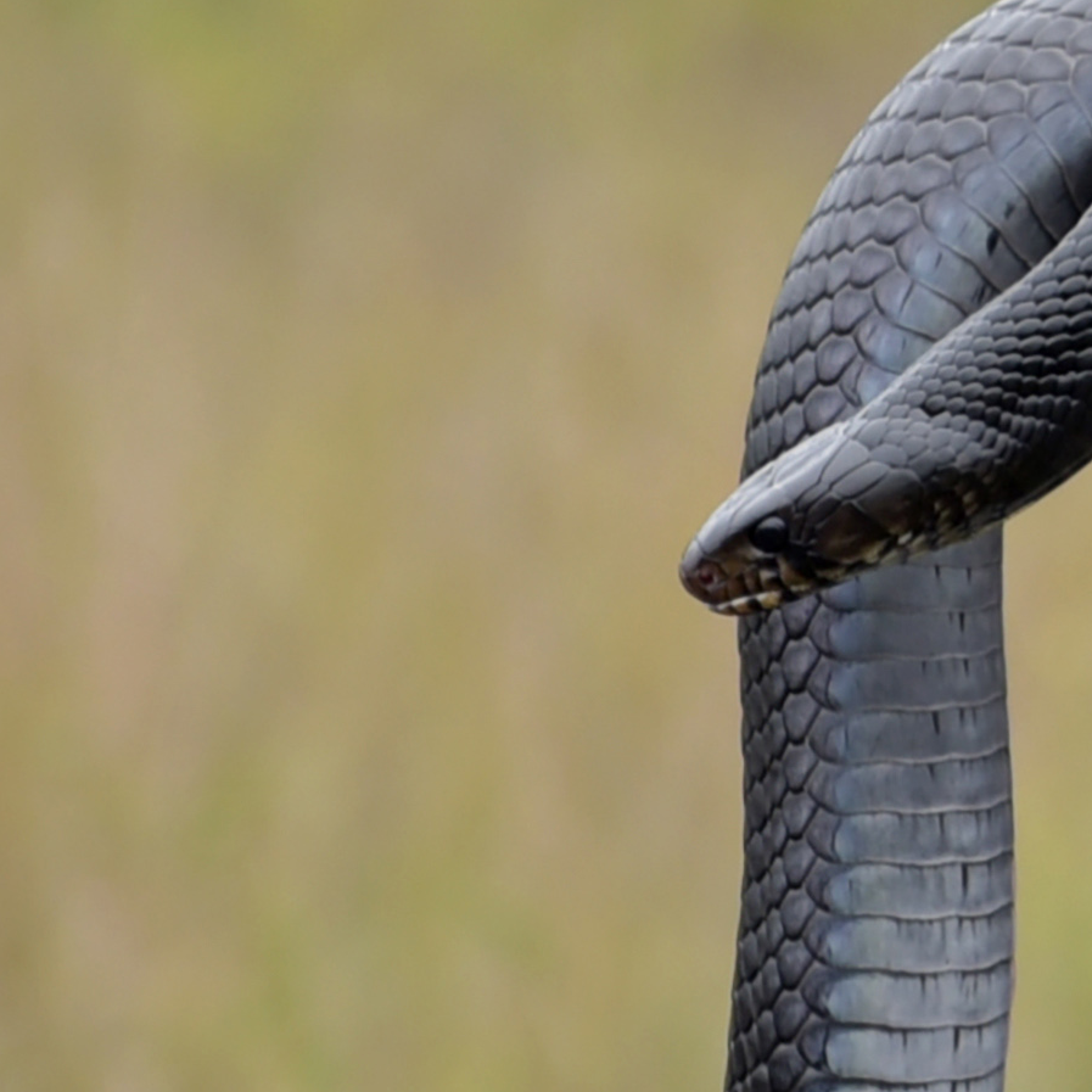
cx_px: 2140
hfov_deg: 4.3
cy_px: -169
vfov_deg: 4.4
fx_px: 14205
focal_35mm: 398
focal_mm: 70
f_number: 4
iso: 400
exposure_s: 1/250
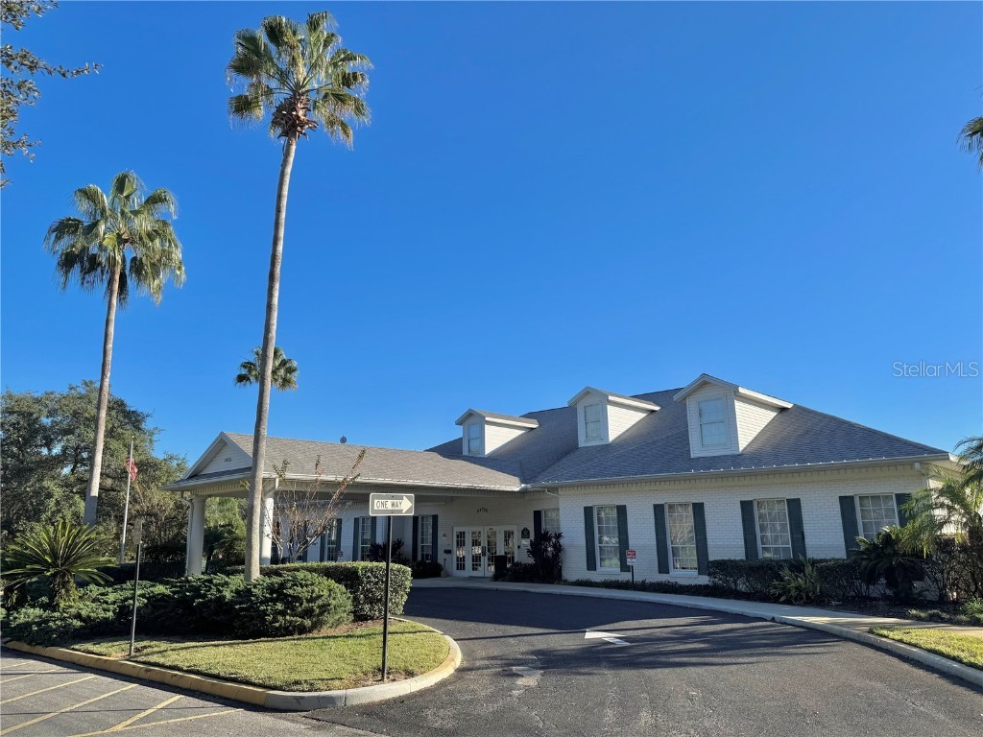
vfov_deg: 56.8
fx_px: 682
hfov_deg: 71.6
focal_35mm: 24
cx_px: 492
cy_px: 368
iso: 80
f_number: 1.78
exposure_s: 1/3802
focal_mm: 6.76
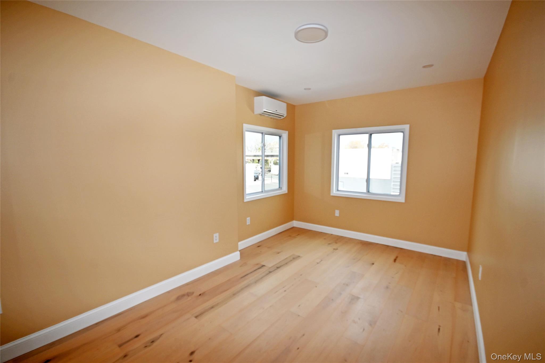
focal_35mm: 15
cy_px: 182
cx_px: 272
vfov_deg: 77.3
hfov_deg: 100.4
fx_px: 227
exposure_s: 1/125
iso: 160
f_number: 5.6
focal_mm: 10
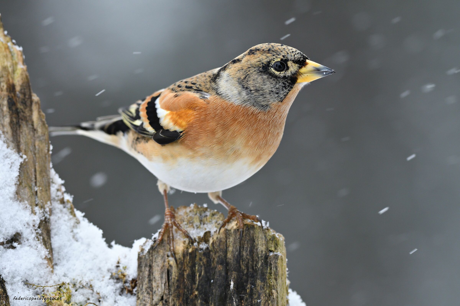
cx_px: 230
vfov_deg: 3.1
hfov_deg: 4.6
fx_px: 5750
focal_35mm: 450
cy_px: 153
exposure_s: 1/500
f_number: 8
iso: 1250
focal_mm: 300
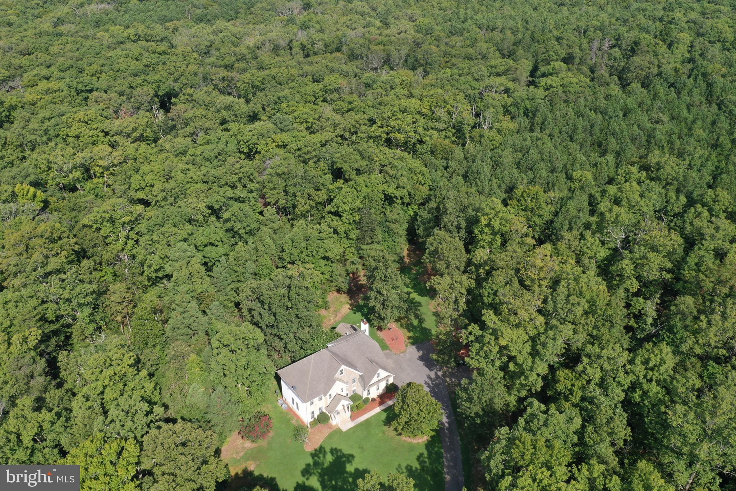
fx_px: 572
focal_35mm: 28
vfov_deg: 46.4
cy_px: 246
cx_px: 368
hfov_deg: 65.5
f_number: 8
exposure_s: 1/160
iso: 100
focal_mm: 10.26
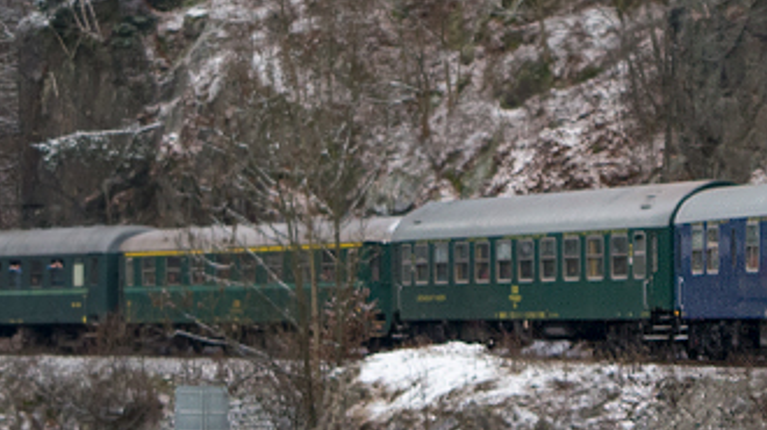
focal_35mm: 244
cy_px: -35
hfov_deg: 8.8
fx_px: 4958
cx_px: 377
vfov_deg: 5.0
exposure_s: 1/320
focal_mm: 43
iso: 400
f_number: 5
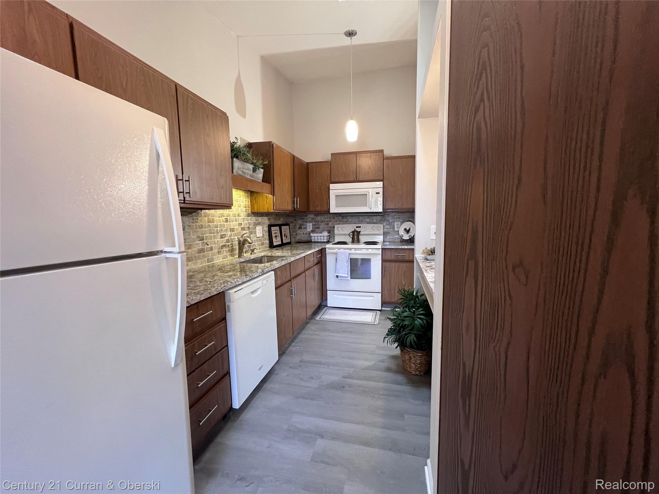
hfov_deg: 106.2
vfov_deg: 89.9
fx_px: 247
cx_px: 330
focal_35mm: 13
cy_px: 247
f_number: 1.8
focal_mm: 1.57
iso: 200
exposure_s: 1/60
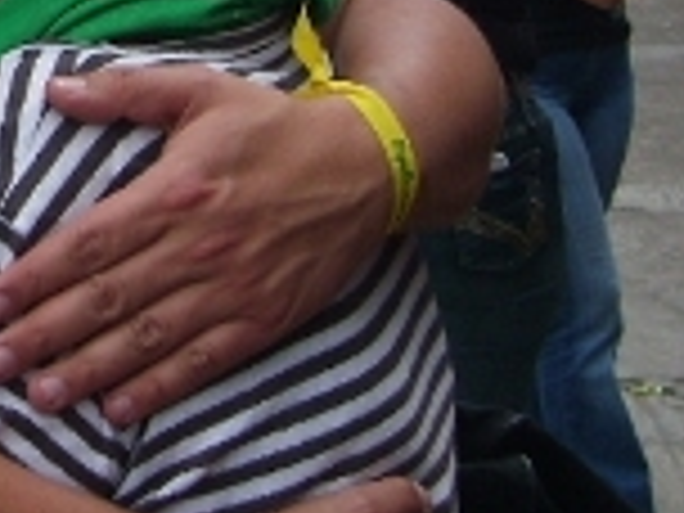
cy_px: -333
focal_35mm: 147
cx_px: -324
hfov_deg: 12.8
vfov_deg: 9.7
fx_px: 2905
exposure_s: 1/218
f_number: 7.1
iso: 50
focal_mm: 5.8
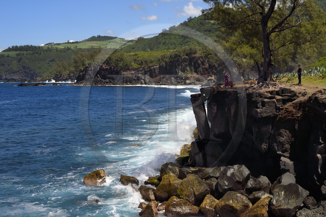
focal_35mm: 52
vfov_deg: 26.0
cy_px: 108
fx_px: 471
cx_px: 163
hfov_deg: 38.2
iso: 200
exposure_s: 1/250
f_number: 18
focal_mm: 52
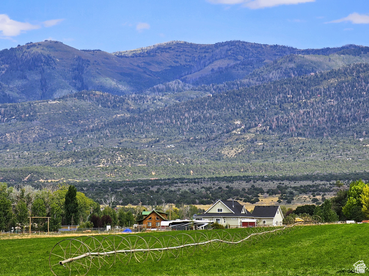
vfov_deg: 6.5
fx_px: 2452
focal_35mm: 230
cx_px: 184
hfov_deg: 8.6
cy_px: 138
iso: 50
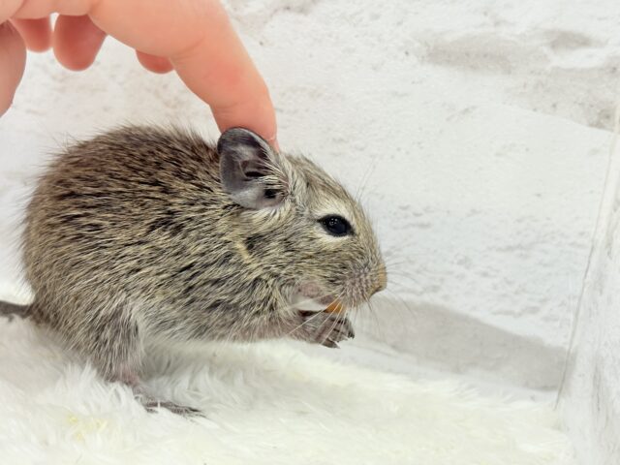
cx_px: 310
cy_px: 232
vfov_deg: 28.0
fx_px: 931
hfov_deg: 36.8
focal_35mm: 52
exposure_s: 1/100
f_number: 1.6
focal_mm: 5.96
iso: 125
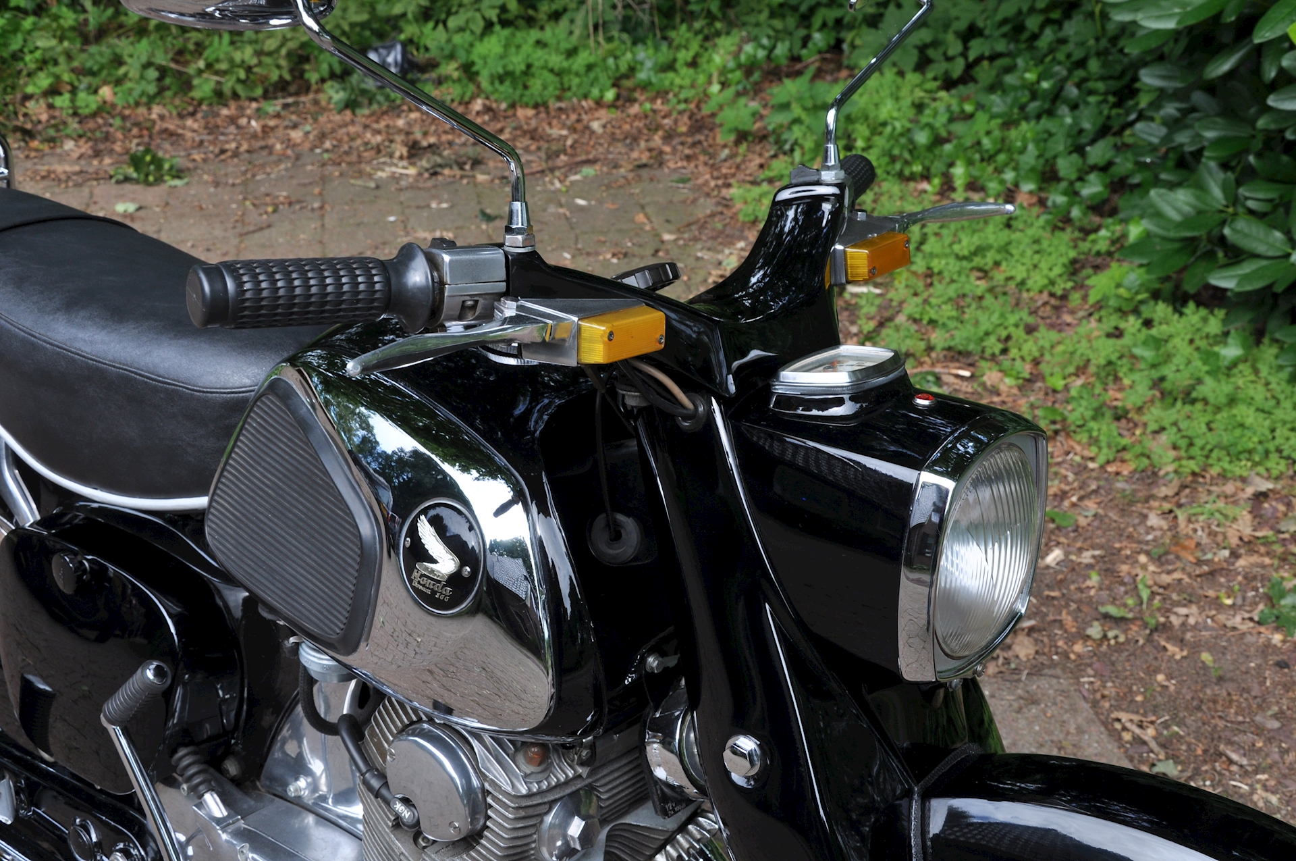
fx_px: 1834
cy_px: 430
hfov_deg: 38.9
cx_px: 648
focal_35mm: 51
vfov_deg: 26.4
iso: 200
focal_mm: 34
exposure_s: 1/125
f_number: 11
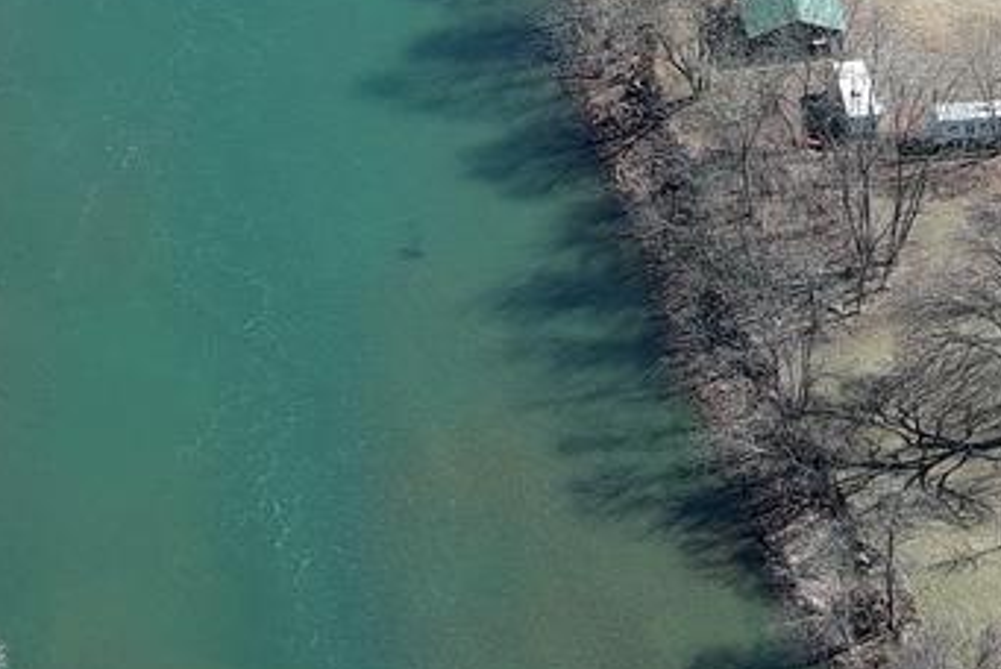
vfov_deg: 7.6
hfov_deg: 11.8
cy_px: -621
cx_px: 690
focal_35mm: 174
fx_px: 4842
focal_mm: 10.57
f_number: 2.8
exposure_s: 1/544
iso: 100
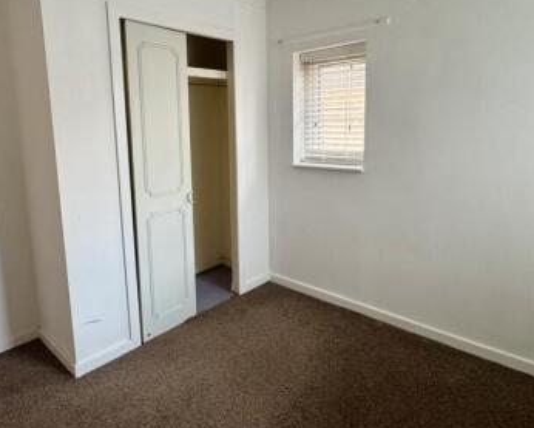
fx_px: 364
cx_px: 246
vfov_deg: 60.5
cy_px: 178
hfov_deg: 72.5
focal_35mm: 23
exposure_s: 1/60
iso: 320
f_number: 2.2
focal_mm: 2.22
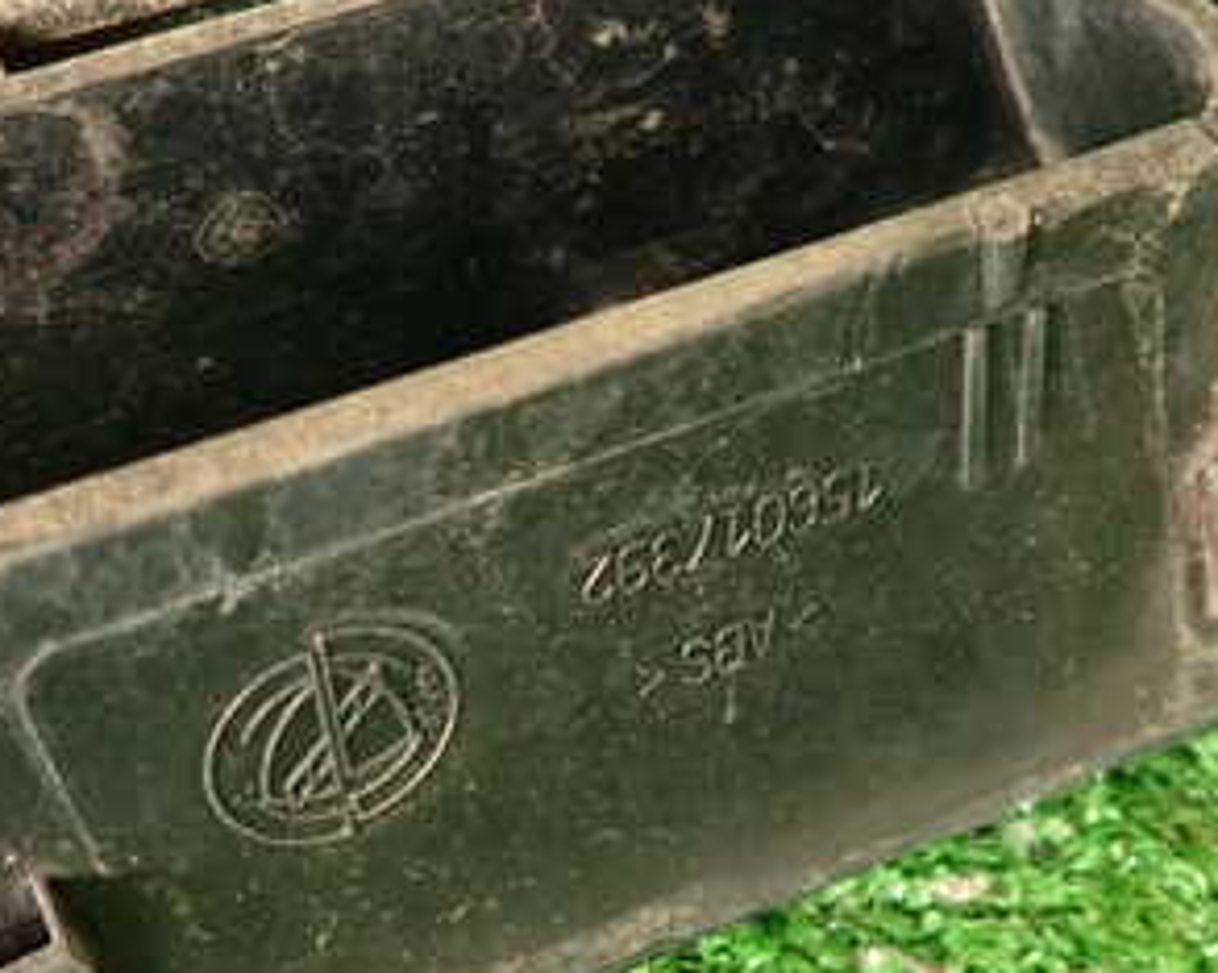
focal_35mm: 50
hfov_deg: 37.3
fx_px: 1801
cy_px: 761
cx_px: 553
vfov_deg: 29.6
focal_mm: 4.5
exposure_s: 1/40
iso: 200
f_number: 2
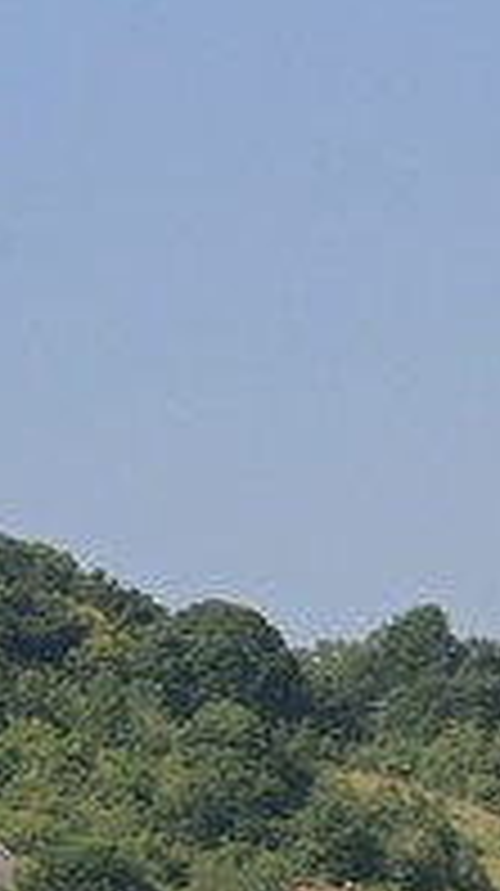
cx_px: 2905
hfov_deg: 2.8
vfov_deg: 5.2
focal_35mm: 406
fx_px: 9594
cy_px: 1814
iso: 200
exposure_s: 1/250
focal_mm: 48
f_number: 11
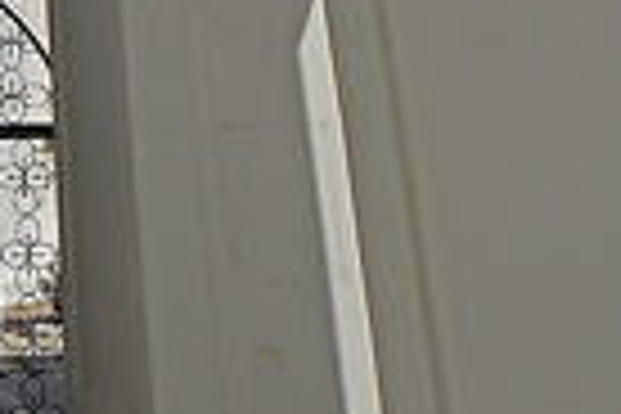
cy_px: -238
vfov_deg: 19.0
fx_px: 1052
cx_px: -122
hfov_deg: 28.6
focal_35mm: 61
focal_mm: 14
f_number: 13
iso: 100
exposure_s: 1/200
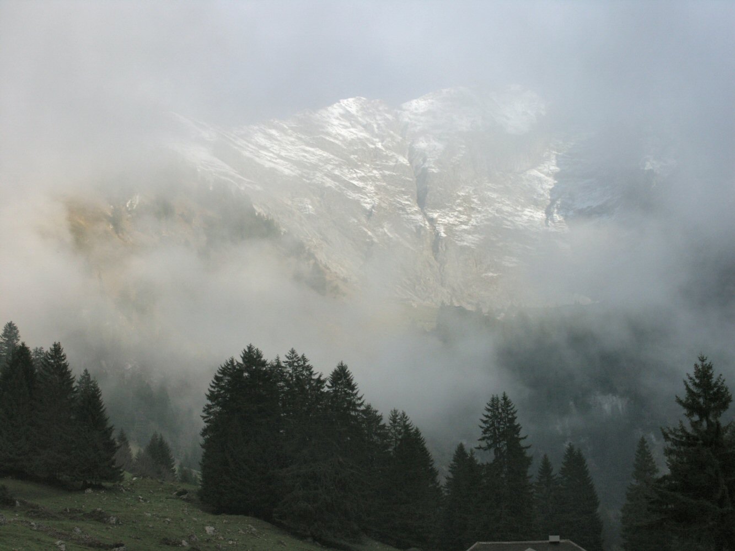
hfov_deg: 26.0
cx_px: 368
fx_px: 1593
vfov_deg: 19.6
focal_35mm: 75
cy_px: 276
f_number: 6.3
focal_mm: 19.29
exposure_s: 1/250
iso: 64
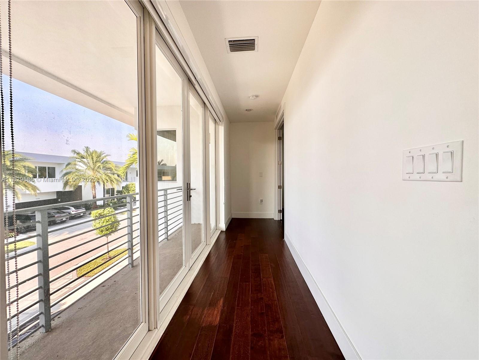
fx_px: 194
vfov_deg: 85.7
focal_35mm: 14
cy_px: 180
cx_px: 240
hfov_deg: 102.1
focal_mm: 2.22
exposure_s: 1/99
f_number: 2.2
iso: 50
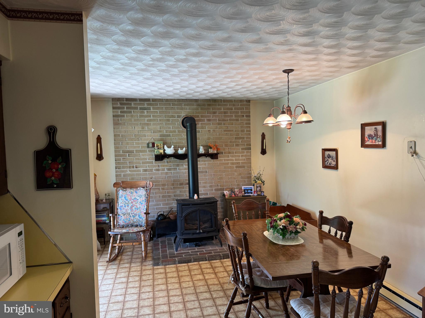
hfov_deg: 71.6
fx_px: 295
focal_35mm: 24
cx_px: 212
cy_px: 159
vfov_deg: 56.8
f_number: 1.78
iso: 100
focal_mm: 6.76
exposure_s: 1/60
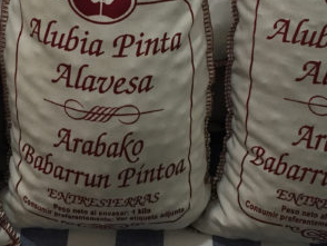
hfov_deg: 28.0
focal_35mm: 69
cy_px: 56
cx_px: 111
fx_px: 652
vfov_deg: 21.1
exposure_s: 1/33
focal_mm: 4.15
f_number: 2.2
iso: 64
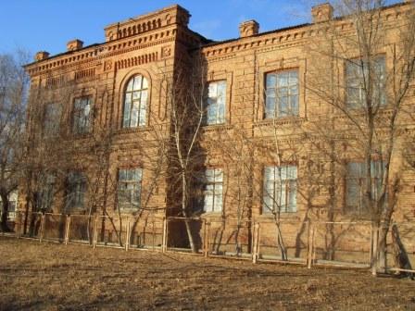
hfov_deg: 47.9
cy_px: 156
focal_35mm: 39
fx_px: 468
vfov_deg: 36.8
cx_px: 208
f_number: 6.2
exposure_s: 1/180
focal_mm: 6.6
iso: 80
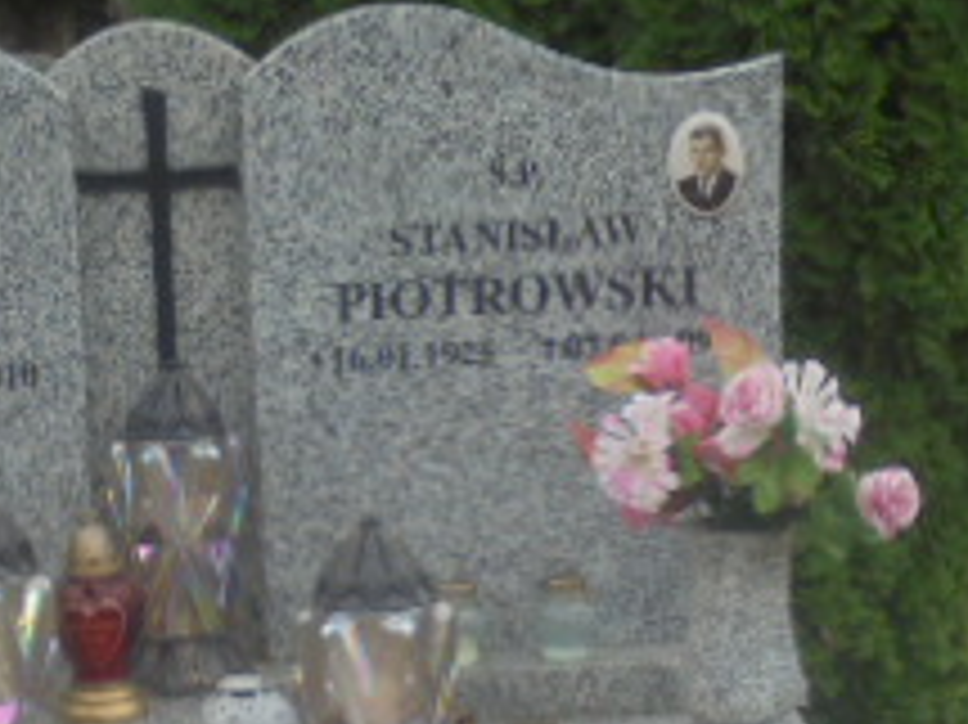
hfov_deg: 17.3
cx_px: 189
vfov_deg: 12.7
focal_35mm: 113
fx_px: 3158
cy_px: 913
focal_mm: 6.9
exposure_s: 1/250
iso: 100
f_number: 4.2
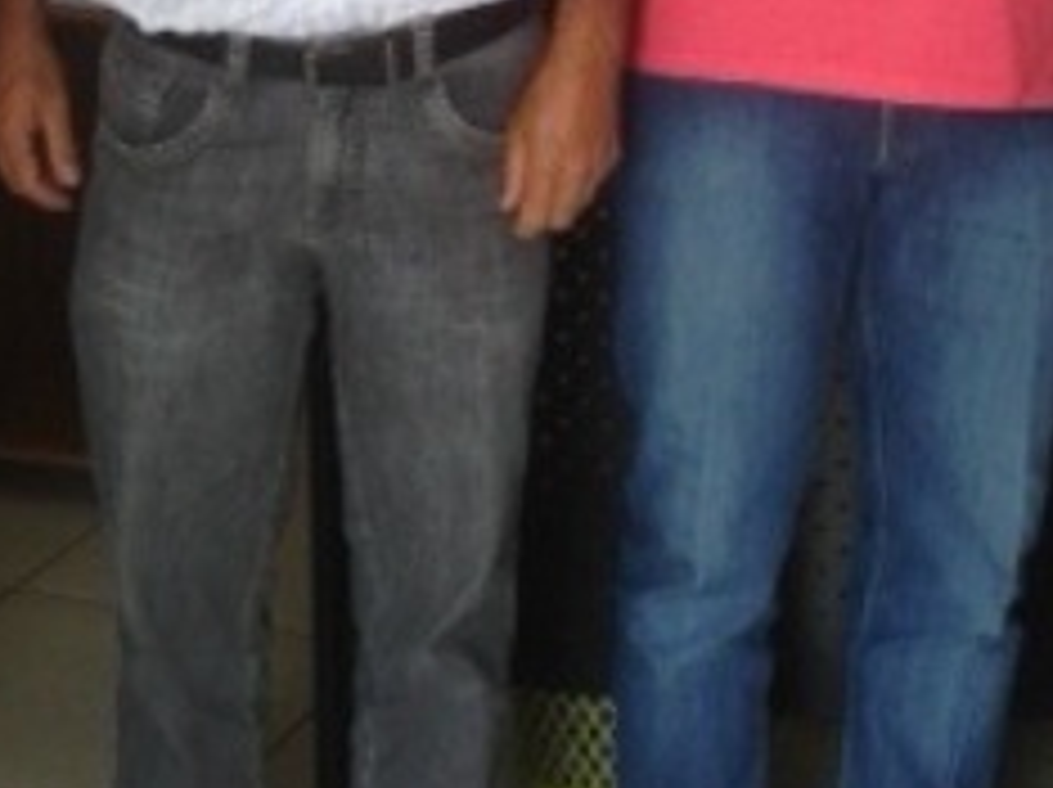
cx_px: 410
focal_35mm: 113
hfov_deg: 17.4
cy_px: -464
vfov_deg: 12.3
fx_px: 3434
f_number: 2.4
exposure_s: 1/40
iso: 50
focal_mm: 4.12
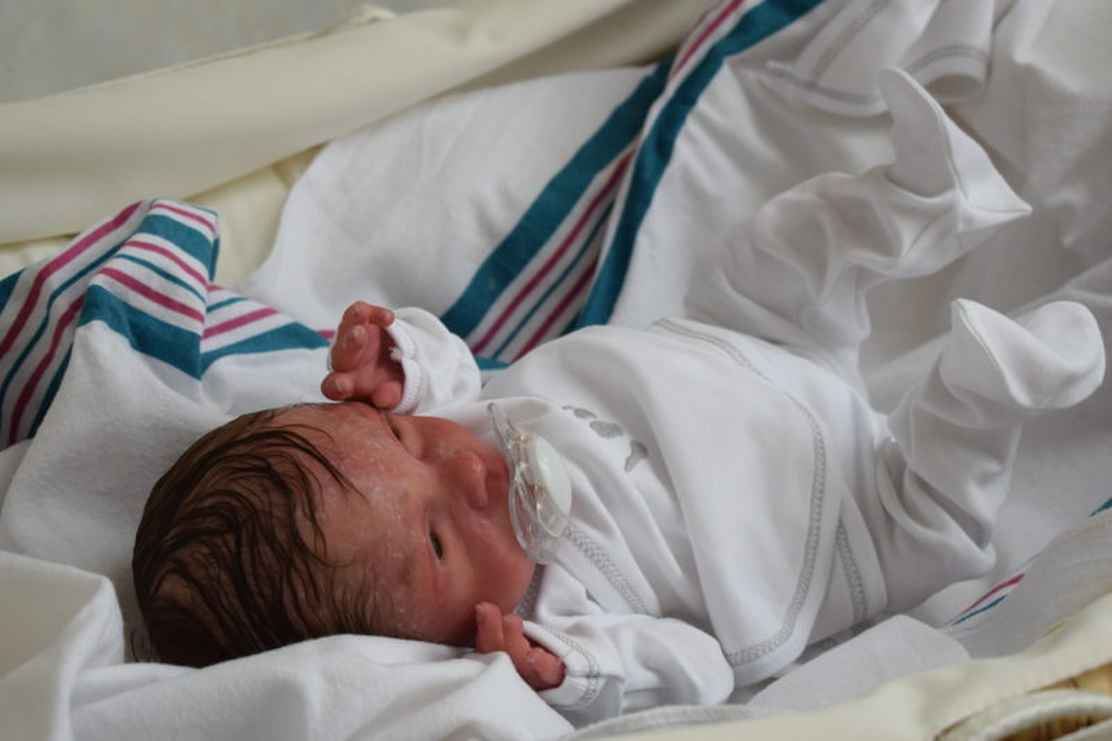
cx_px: 556
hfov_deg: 27.0
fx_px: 2316
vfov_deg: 18.2
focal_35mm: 75
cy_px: 370
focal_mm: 50
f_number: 5.6
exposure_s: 1/60
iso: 500
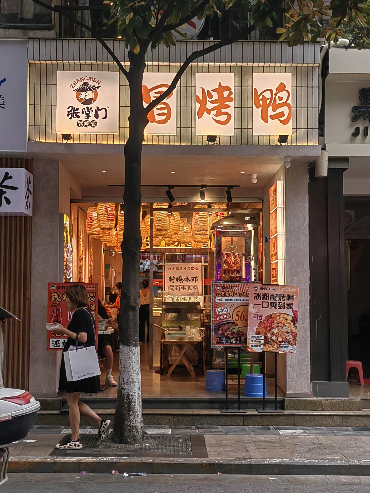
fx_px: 727
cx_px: 185
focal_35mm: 51
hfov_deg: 28.6
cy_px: 246
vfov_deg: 37.5
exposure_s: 1/909
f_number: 1.8
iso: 125
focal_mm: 5.54
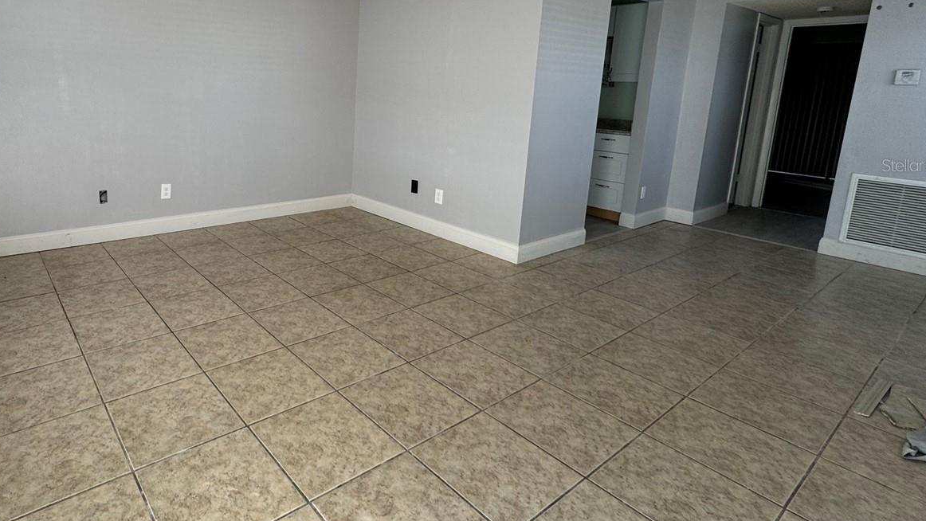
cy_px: 165
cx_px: 320
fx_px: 516
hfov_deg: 81.4
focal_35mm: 21
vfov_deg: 52.4
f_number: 2.2
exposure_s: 1/99
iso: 64
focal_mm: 2.22
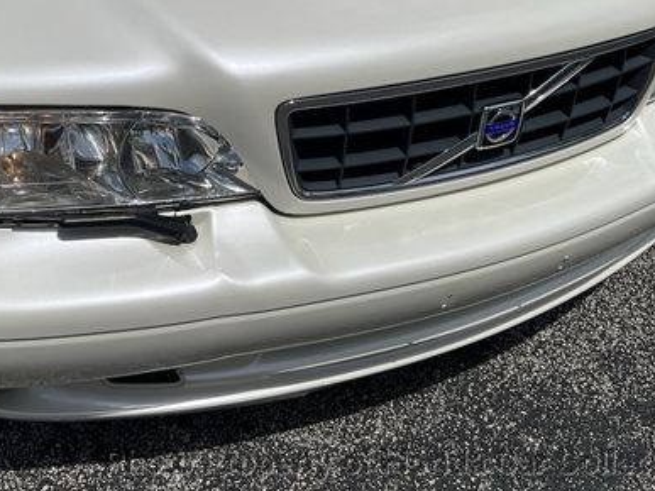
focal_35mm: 43
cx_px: 222
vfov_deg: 32.6
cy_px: 91
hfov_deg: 43.3
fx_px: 813
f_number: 1.5
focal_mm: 5.7
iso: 32
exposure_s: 1/16393
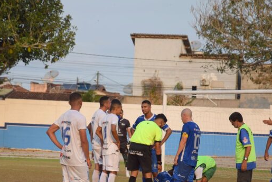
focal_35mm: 227
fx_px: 1714
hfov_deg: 9.1
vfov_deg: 6.1
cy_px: 125
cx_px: 113
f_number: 5.6
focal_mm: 105
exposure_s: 1/500
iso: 200
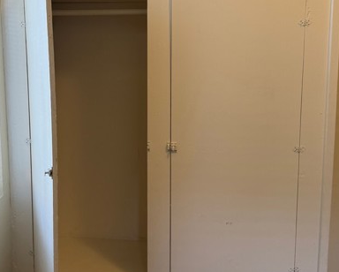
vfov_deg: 38.2
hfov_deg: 46.7
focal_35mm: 39
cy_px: 112
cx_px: 153
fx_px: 392
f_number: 1.78
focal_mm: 6.76
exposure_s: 1/60
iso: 160
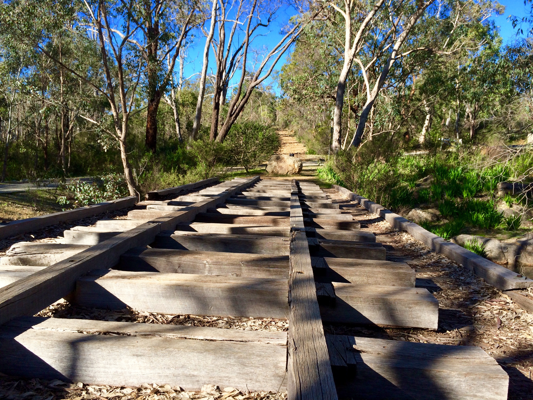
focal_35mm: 30
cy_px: 200
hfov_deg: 60.0
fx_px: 462
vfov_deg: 46.8
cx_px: 266
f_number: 2.2
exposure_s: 1/820
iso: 32
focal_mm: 4.12
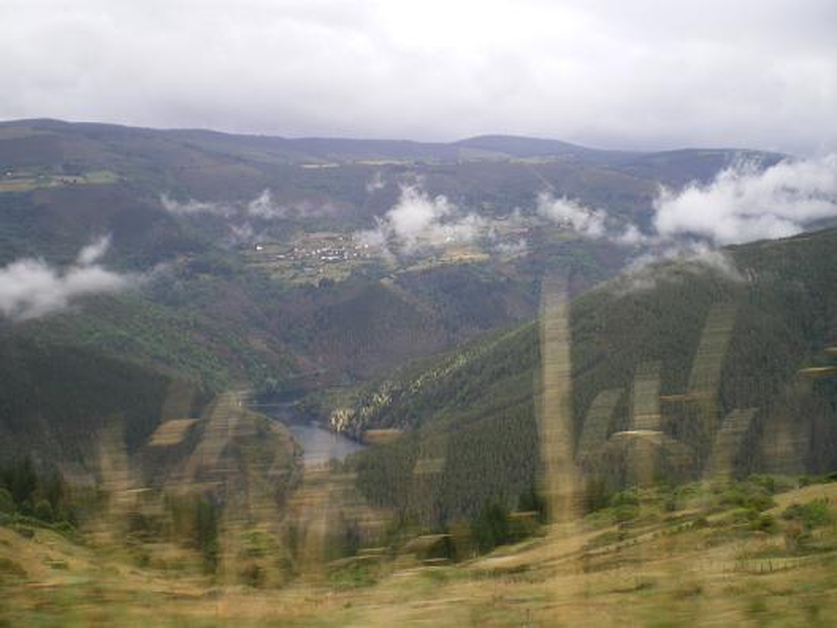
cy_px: 314
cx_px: 418
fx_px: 919
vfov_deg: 37.7
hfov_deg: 49.0
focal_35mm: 38
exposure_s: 1/160
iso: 64
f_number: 3.1
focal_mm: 6.3
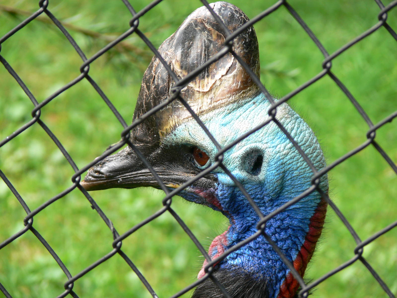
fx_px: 2775
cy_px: 149
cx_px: 198
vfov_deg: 6.1
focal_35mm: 242
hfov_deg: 8.2
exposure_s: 1/125
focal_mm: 51.1
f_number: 4
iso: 80
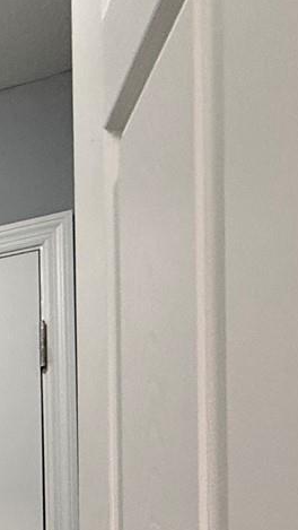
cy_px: 655
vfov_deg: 32.1
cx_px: -362
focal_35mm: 52
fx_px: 730
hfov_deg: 15.7
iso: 320
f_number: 2.2
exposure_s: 1/60
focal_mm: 2.22
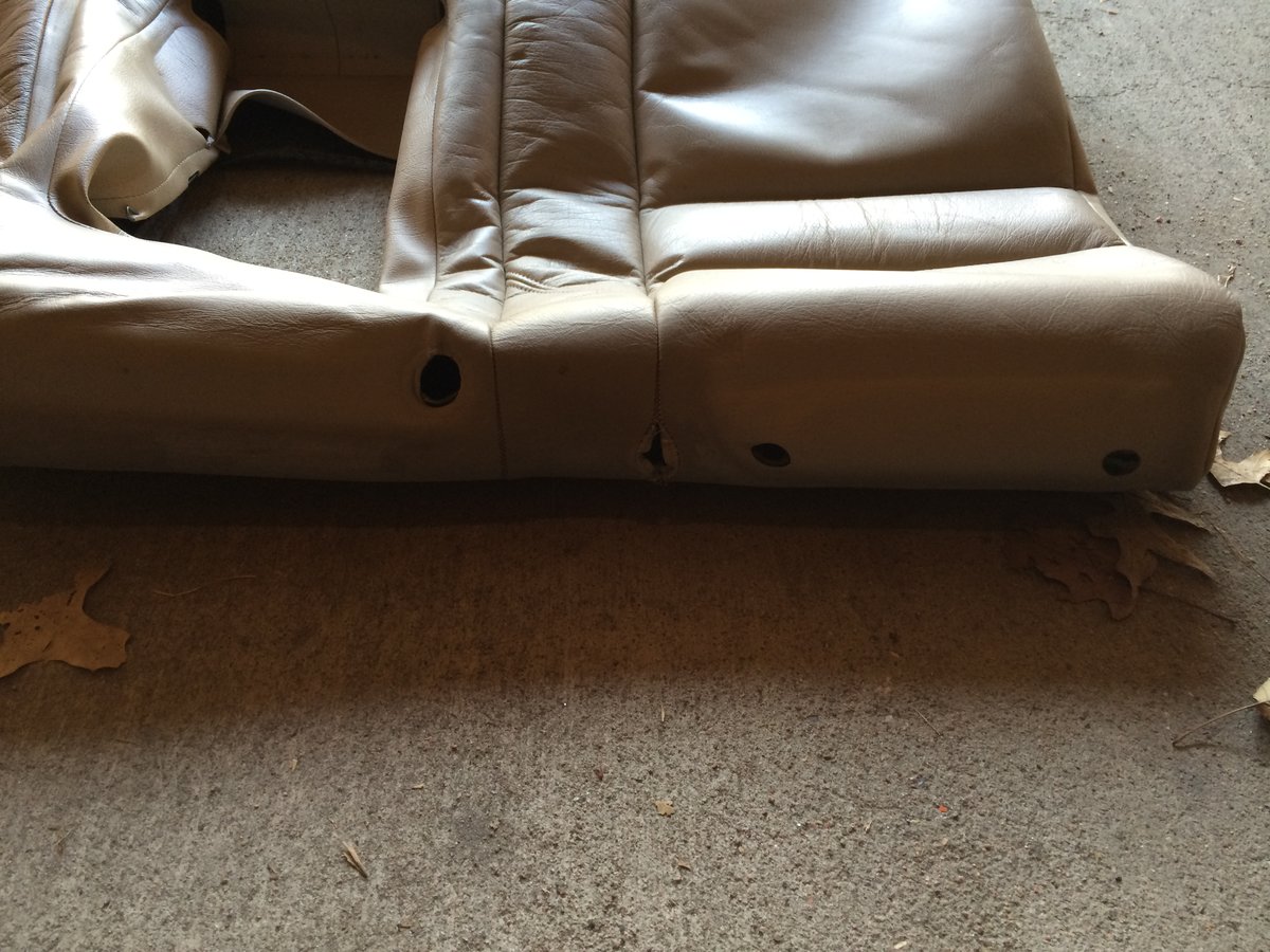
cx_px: 635
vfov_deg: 46.8
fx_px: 1101
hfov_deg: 60.0
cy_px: 476
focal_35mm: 30
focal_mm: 4.12
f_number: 2.2
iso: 100
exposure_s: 1/30
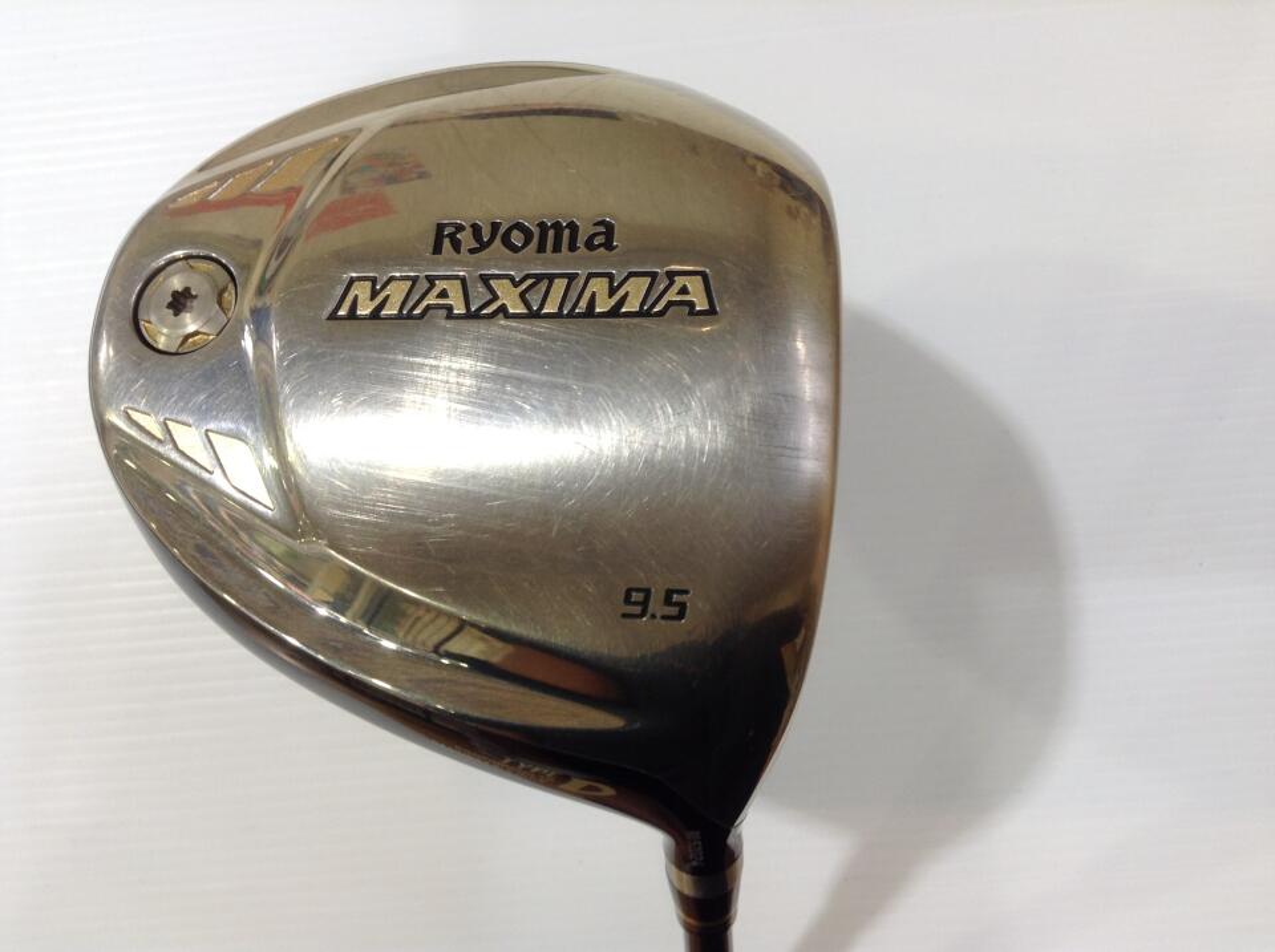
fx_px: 1214
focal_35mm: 33
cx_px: 638
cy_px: 476
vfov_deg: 42.8
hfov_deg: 55.4
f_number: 2.4
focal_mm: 3.3
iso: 32
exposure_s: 1/24
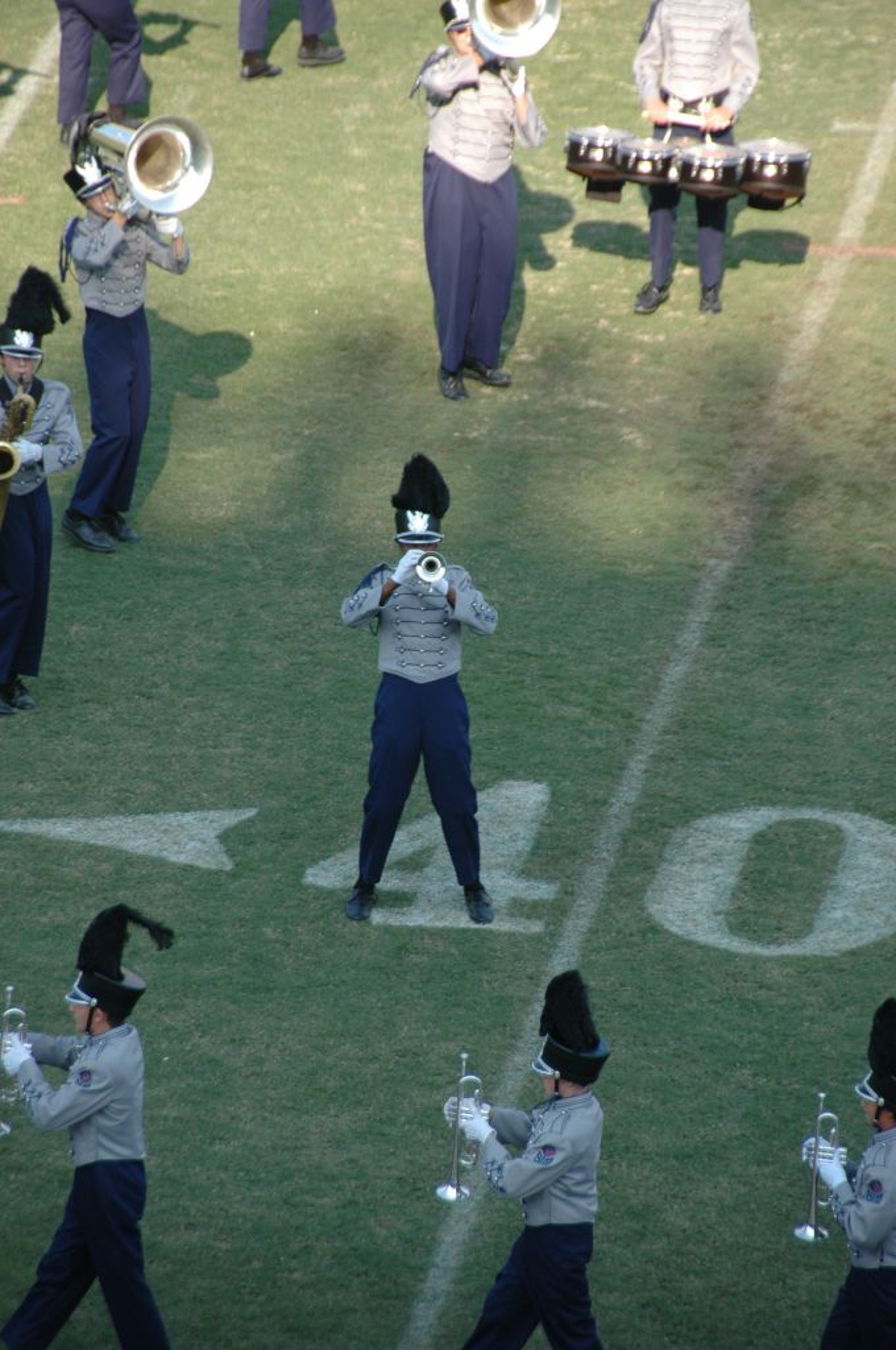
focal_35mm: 300
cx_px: 448
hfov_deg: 4.6
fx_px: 11230
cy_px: 675
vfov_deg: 6.9
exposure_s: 1/250
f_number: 5.6
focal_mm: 200
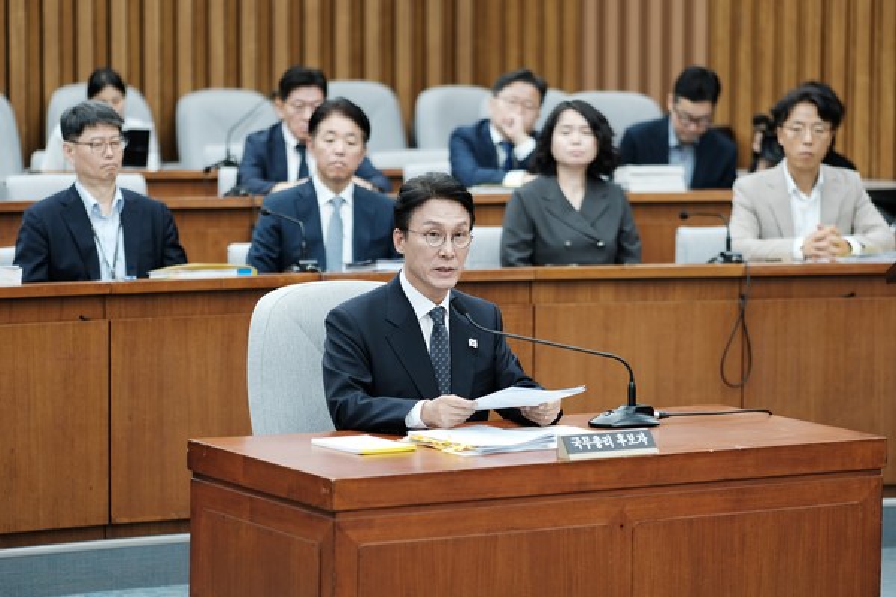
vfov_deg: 10.2
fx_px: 3360
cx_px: 448
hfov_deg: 15.2
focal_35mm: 135
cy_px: 298
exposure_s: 1/125
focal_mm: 90
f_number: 2
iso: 200
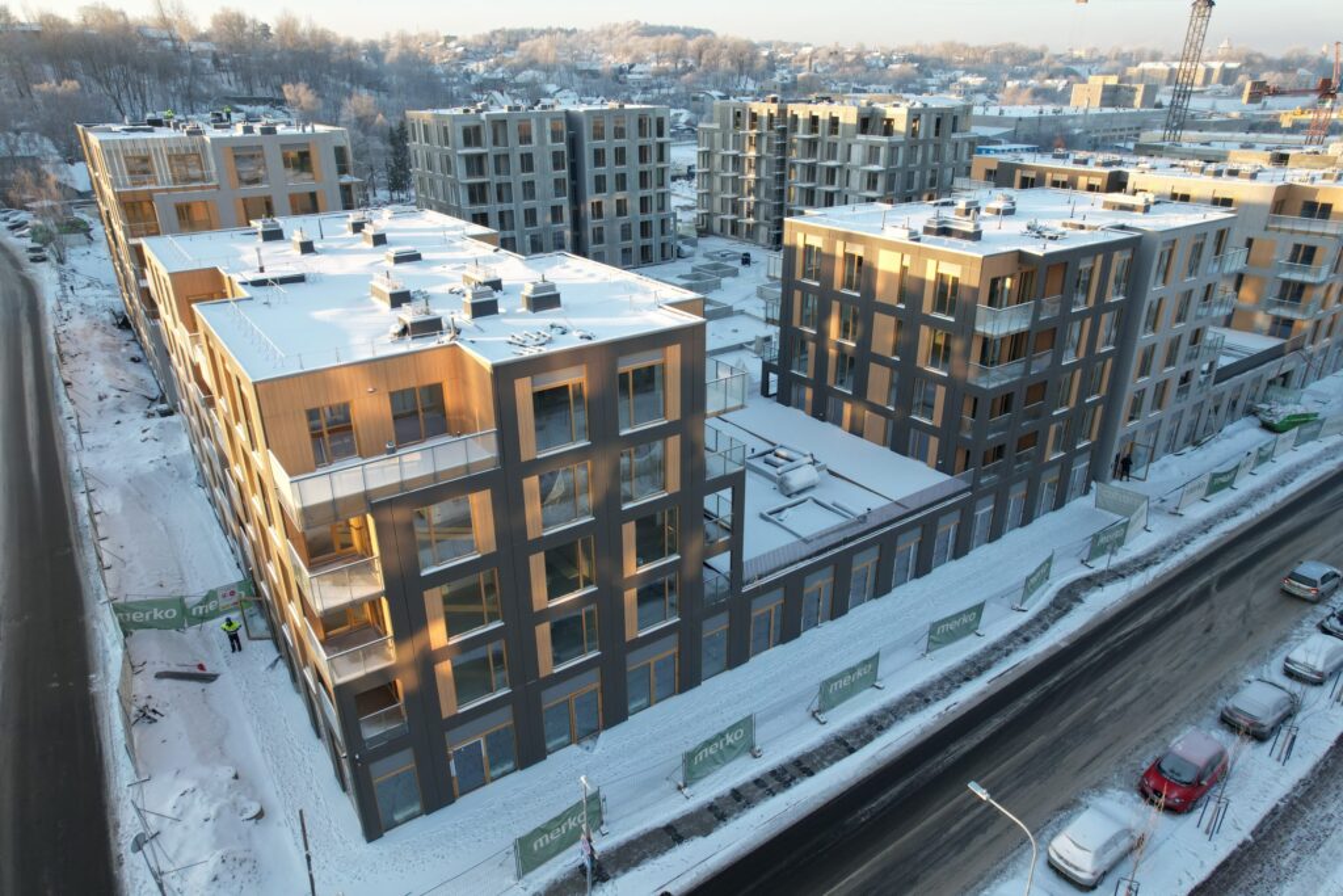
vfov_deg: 57.2
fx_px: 821
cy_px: 448
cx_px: 672
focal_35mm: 22
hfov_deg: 78.6
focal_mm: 8.38
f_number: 2.8
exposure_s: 1/320
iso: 110
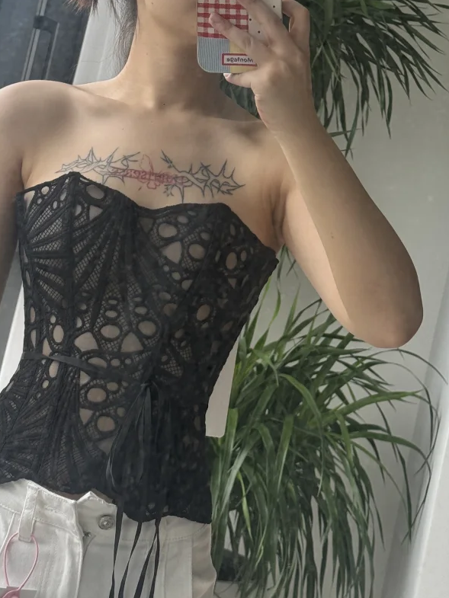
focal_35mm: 88
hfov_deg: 16.8
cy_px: 142
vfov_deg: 22.0
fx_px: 1522
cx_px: 185
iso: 64
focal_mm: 6.76
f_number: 1.78
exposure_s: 1/205
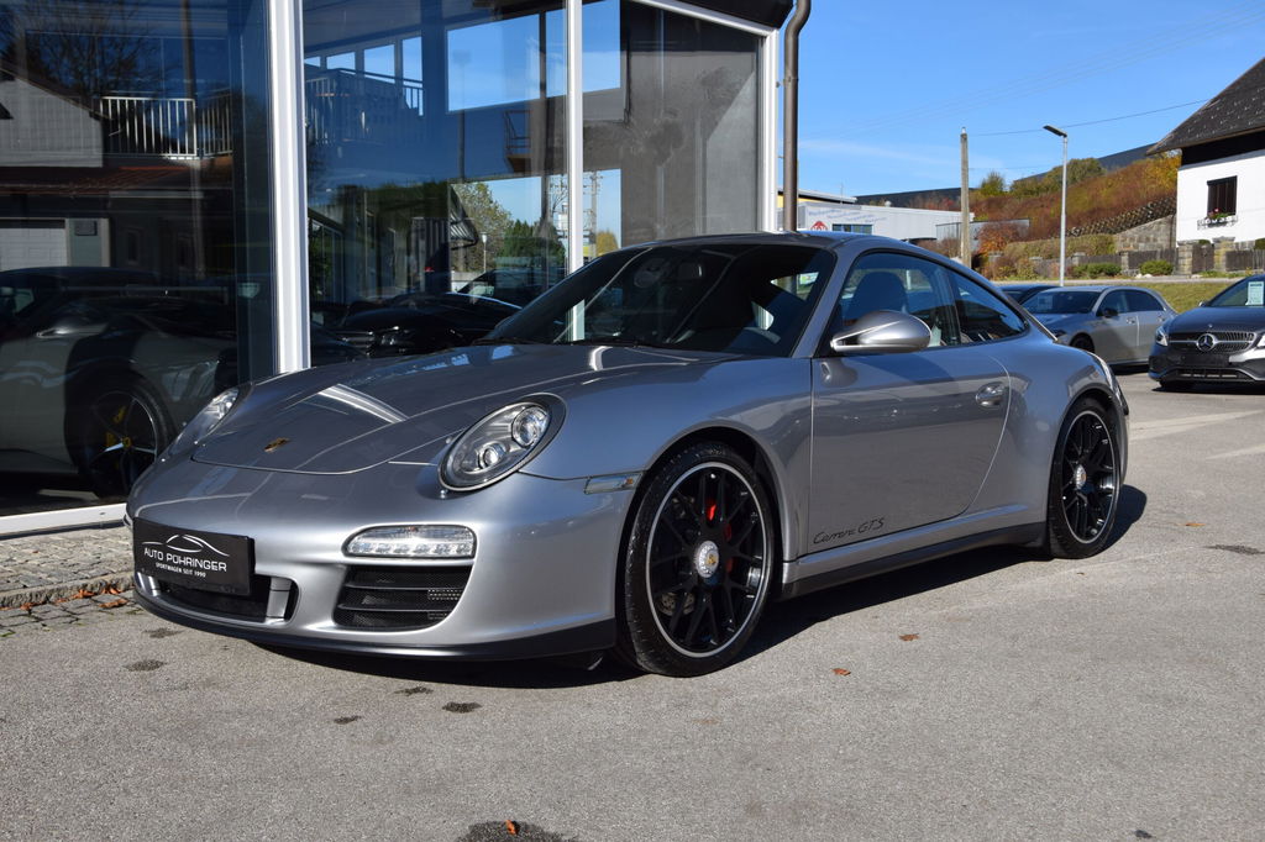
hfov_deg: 49.6
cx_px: 632
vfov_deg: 34.2
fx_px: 1370
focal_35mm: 39
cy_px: 421
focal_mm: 26
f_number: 10
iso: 200
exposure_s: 1/400
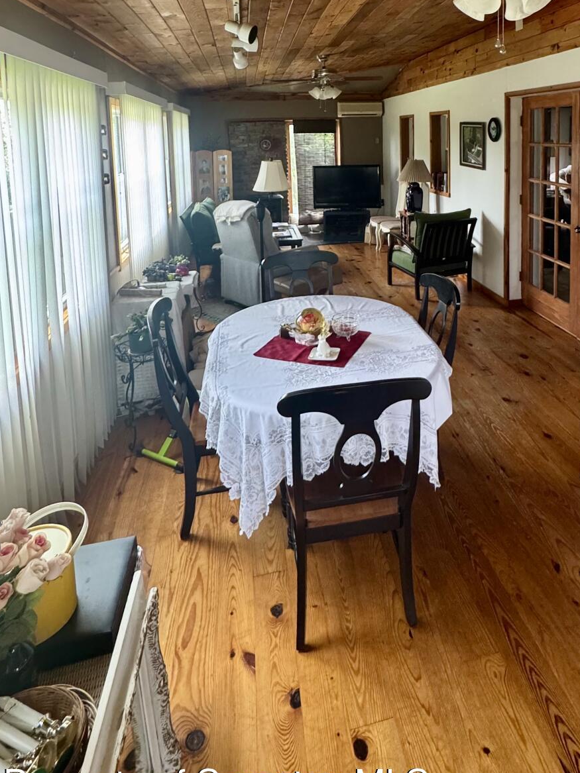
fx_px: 536
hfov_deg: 55.9
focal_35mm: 24
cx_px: 376
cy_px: 181
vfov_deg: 66.5
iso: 250
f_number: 2.2
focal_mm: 2.22
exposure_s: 1/99
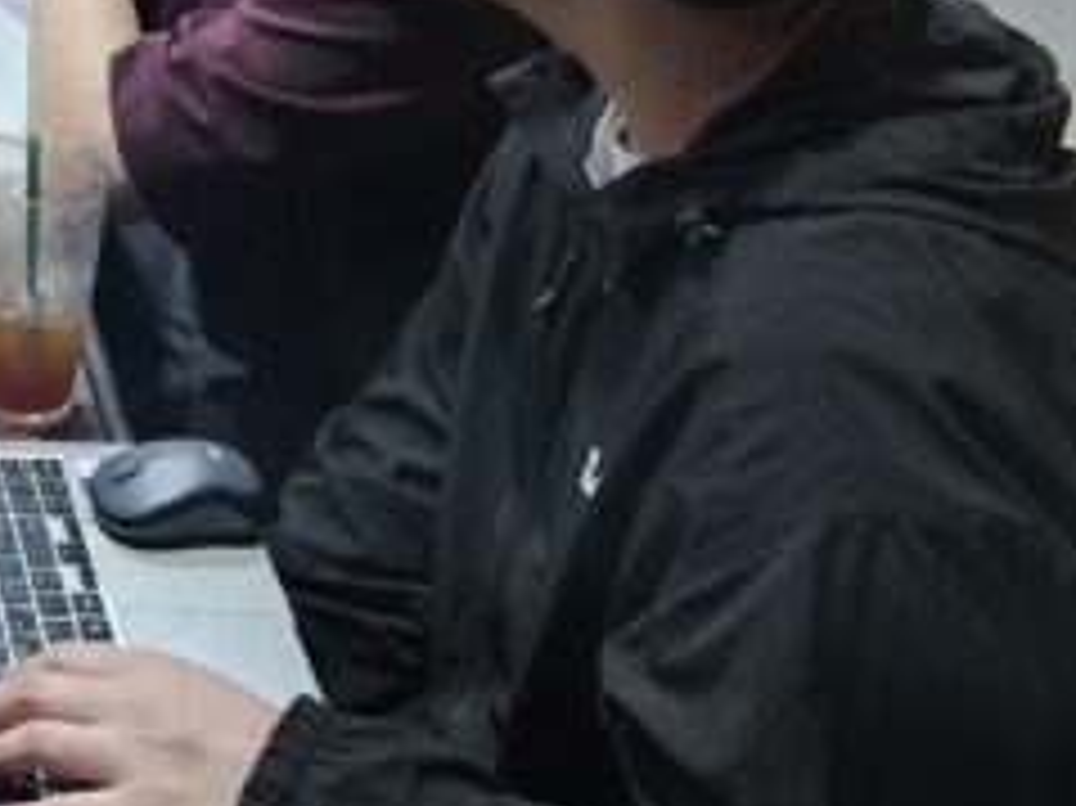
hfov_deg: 23.7
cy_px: -459
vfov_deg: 17.5
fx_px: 2299
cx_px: -261
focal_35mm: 74
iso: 640
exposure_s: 1/60
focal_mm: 5.4
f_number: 1.8
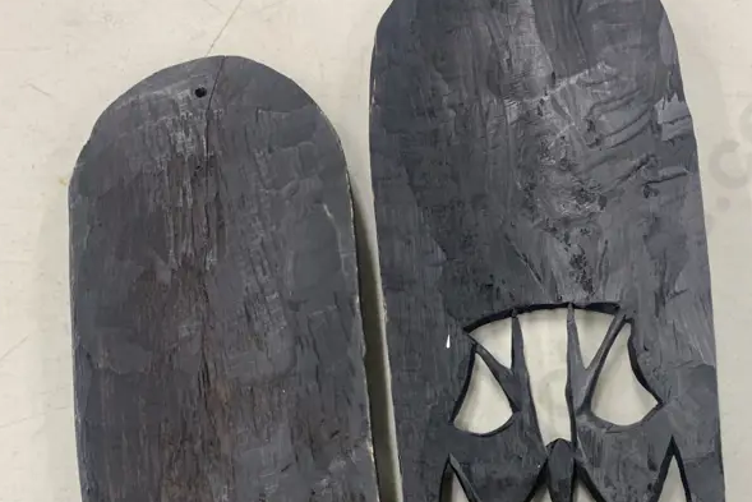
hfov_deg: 41.7
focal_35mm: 47
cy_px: 529
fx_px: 982
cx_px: 458
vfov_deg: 26.7
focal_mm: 4.25
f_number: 1.8
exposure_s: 1/50
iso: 64
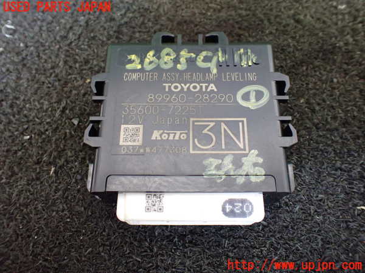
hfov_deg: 60.0
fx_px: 316
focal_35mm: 30
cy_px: 136
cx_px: 182
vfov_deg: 46.8
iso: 800
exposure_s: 1/50
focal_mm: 5.4
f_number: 2.3
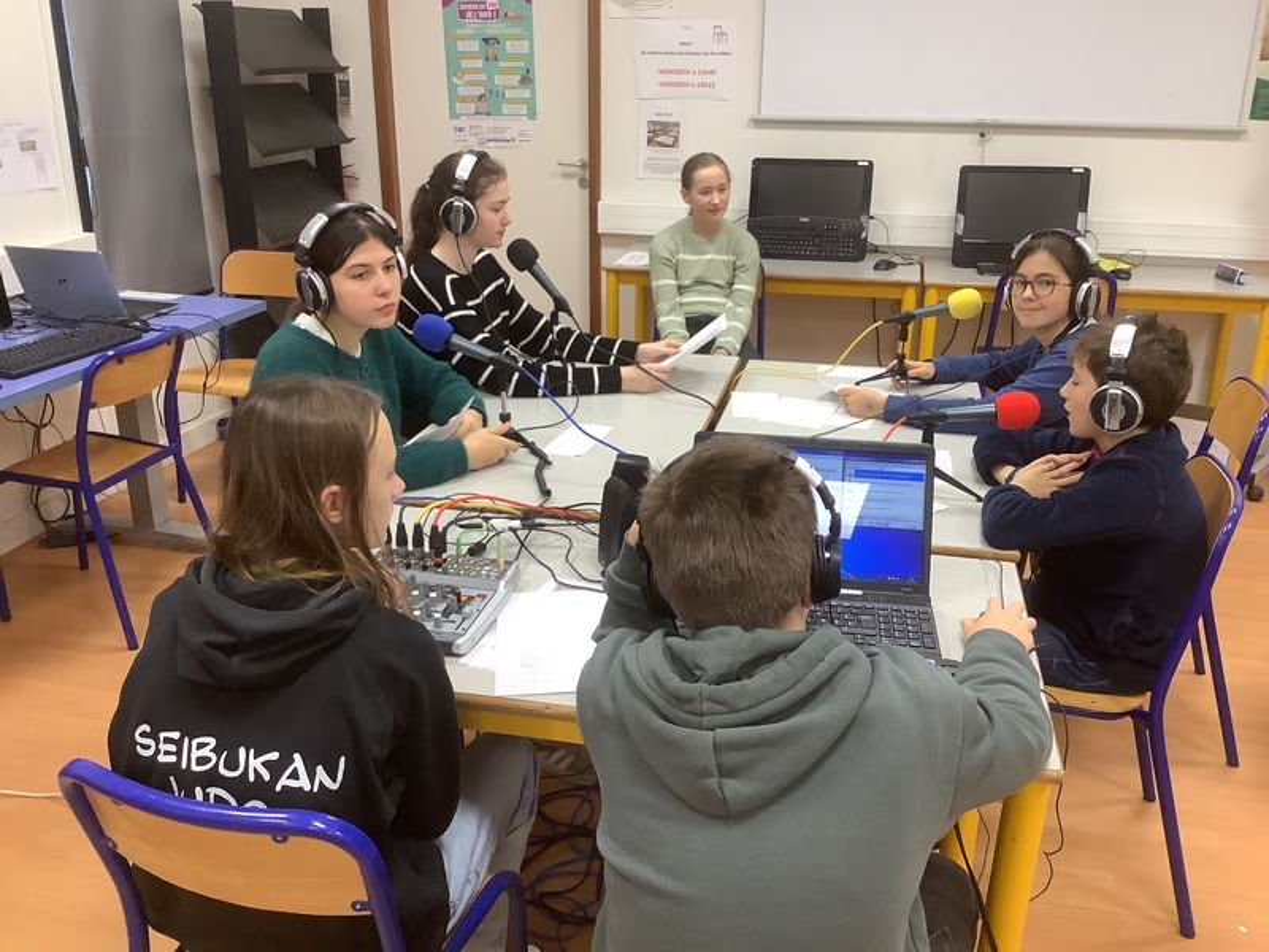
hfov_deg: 58.4
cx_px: 634
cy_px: 476
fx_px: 1136
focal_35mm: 31
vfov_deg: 45.4
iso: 160
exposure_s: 1/50
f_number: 2.4
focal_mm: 3.3
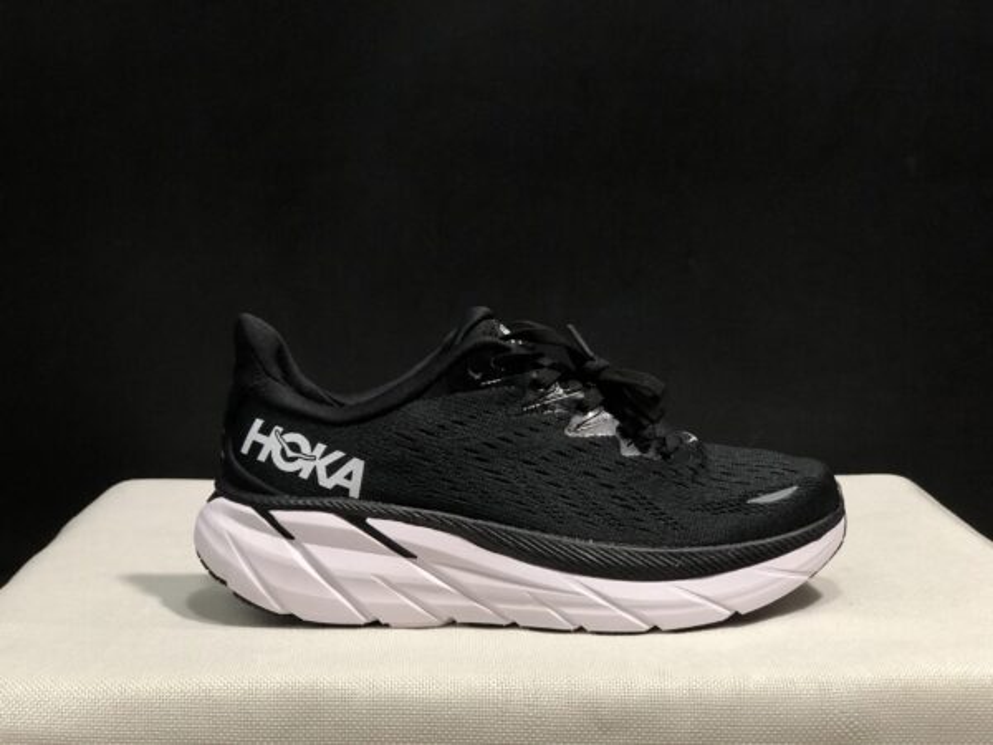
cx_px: 496
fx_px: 1635
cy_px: 372
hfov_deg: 33.8
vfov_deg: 25.7
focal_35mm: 57
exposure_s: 1/30
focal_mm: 6.6
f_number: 2.8
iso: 100
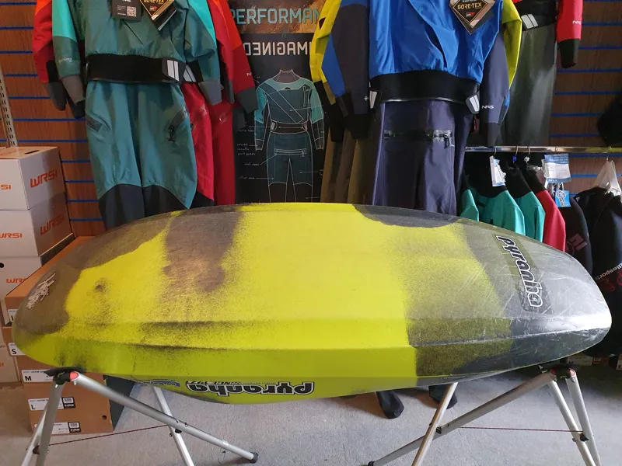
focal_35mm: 26
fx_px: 467
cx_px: 311
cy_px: 233
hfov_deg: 67.3
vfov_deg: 53.1
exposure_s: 1/50
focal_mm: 4.32
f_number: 2.4
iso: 640
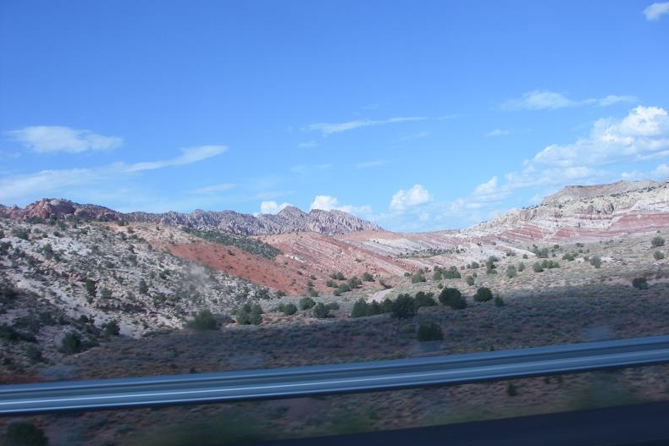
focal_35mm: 40
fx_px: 743
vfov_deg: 33.4
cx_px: 338
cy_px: 247
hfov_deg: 48.4
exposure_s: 1/80
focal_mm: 6.3
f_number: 6.6
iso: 64
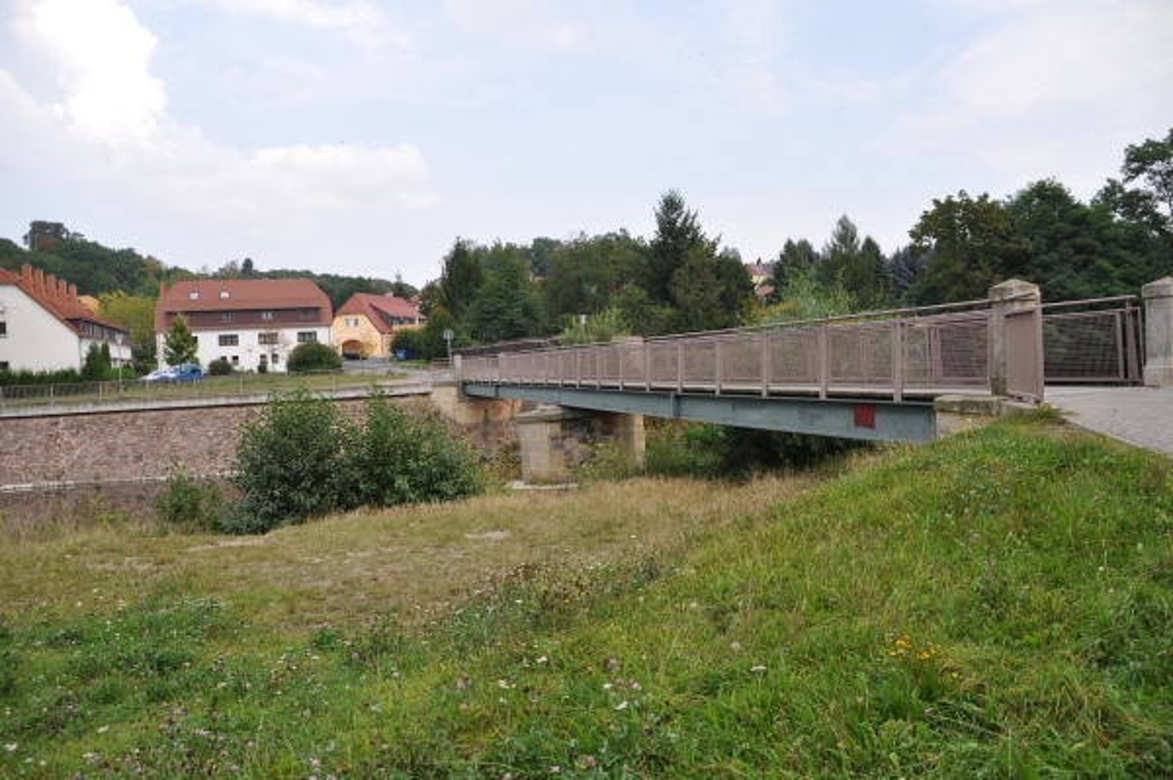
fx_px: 879
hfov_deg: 67.4
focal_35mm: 27
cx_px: 586
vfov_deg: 47.9
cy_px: 390
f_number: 7.1
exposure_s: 1/200
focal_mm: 18
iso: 200
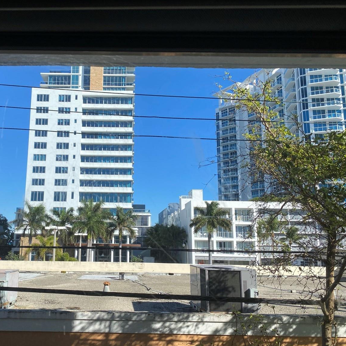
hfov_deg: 50.3
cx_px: 118
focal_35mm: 32
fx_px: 362
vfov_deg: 51.1
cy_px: 175
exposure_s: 1/3497
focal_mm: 4.25
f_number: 1.8
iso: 32
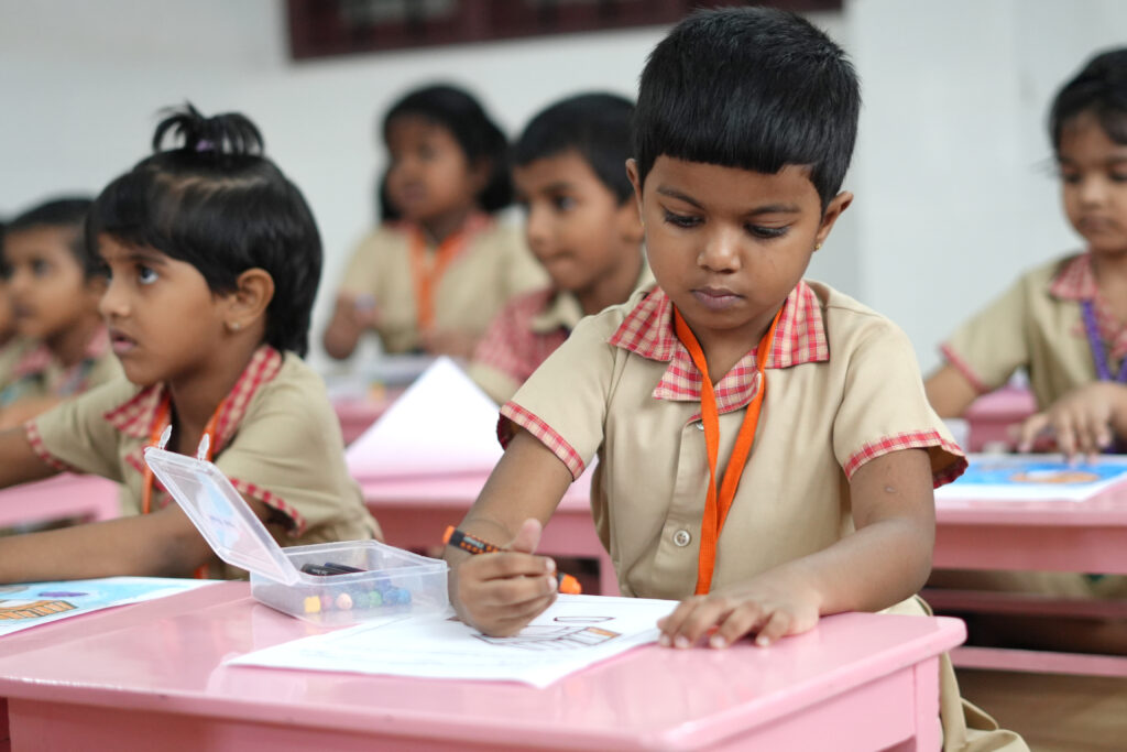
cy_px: 376
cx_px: 564
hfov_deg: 27.0
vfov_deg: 18.2
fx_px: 2348
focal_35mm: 75
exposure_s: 1/400
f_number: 2
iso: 1250
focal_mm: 50
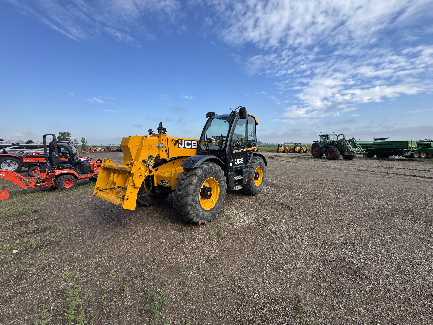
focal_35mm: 14
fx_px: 175
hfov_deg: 102.1
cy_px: 162
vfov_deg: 85.7
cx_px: 216
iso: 40
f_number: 2.2
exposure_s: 1/1034
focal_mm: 2.22
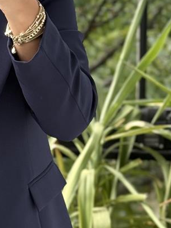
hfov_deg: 9.3
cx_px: -19
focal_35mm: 158
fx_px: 1040
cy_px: 108
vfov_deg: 12.5
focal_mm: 6.76
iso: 80
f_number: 1.78
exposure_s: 1/418
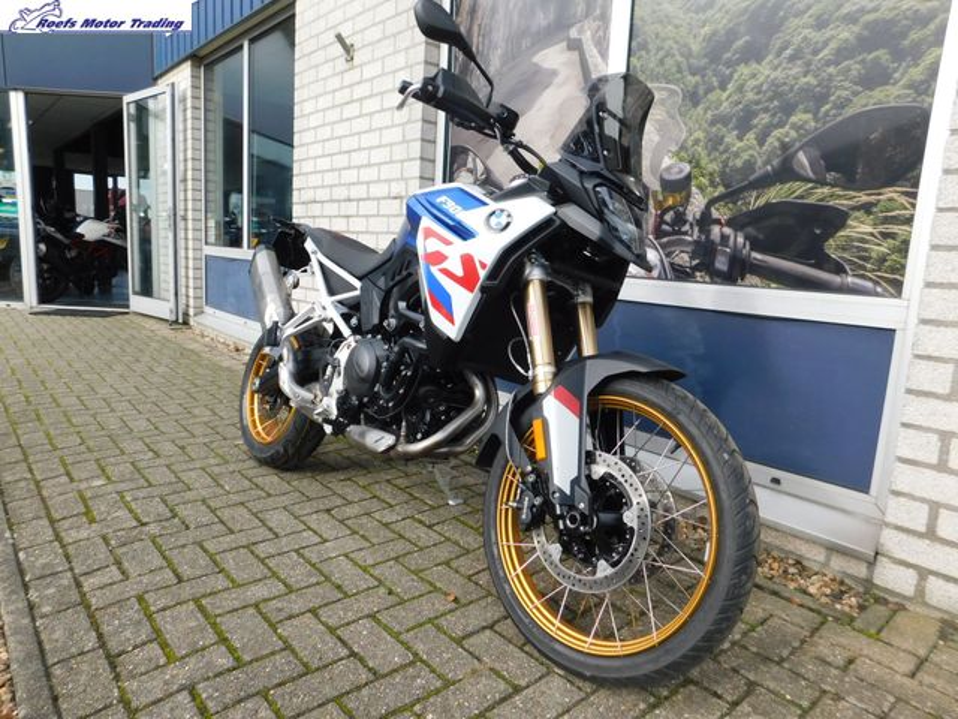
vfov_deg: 58.9
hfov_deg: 73.9
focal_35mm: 23
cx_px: 479
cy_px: 360
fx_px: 637
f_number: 3
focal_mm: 4
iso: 125
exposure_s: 1/640
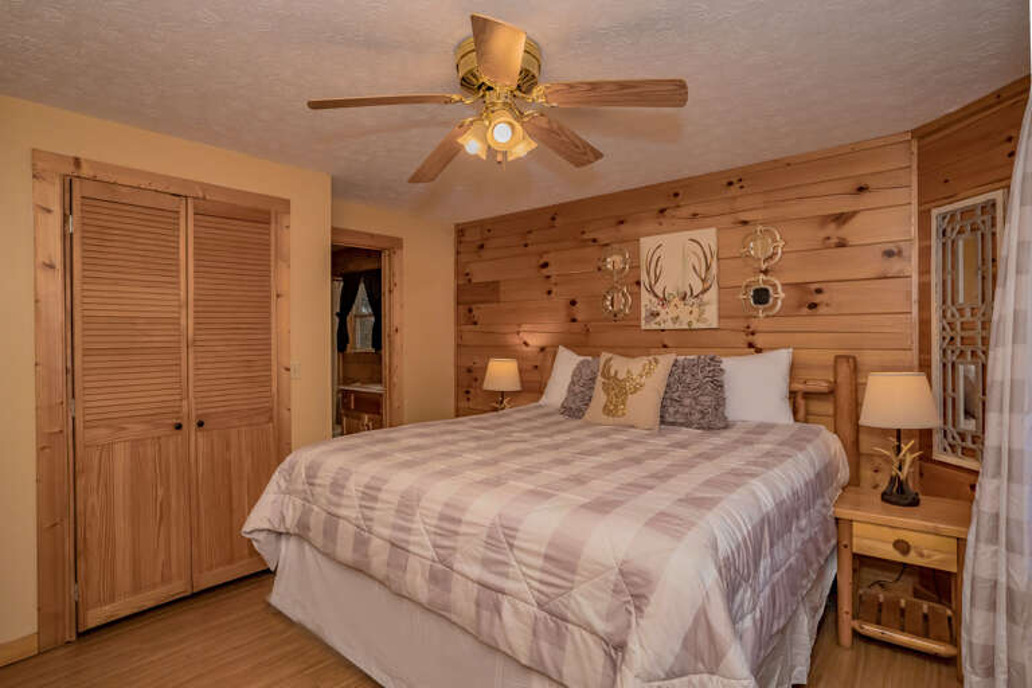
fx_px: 516
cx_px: 516
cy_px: 344
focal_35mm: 18
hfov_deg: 90.0
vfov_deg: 67.4
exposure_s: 1/200
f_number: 10
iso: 800
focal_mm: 18
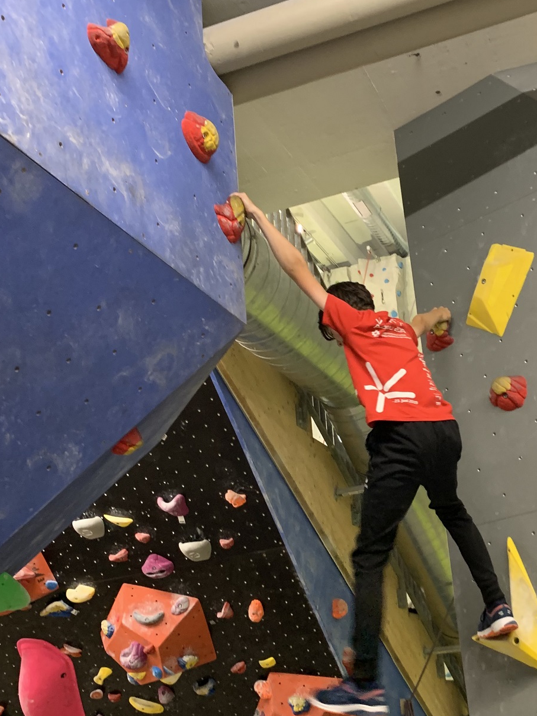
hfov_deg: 33.0
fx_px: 889
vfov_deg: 43.8
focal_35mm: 43
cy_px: 368
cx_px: 400
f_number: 1.8
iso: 320
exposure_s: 1/50
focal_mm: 4.25
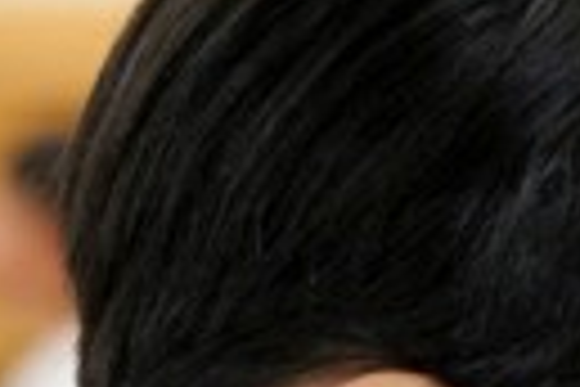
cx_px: 1614
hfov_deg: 4.1
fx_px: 7845
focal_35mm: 487
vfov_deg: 2.8
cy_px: 1215
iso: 1600
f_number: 4
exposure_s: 1/160
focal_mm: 70
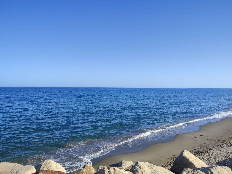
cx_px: 116
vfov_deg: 56.8
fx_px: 161
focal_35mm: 24
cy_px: 87
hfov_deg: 71.6
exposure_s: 1/514
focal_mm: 5.89
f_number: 1.89
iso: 50
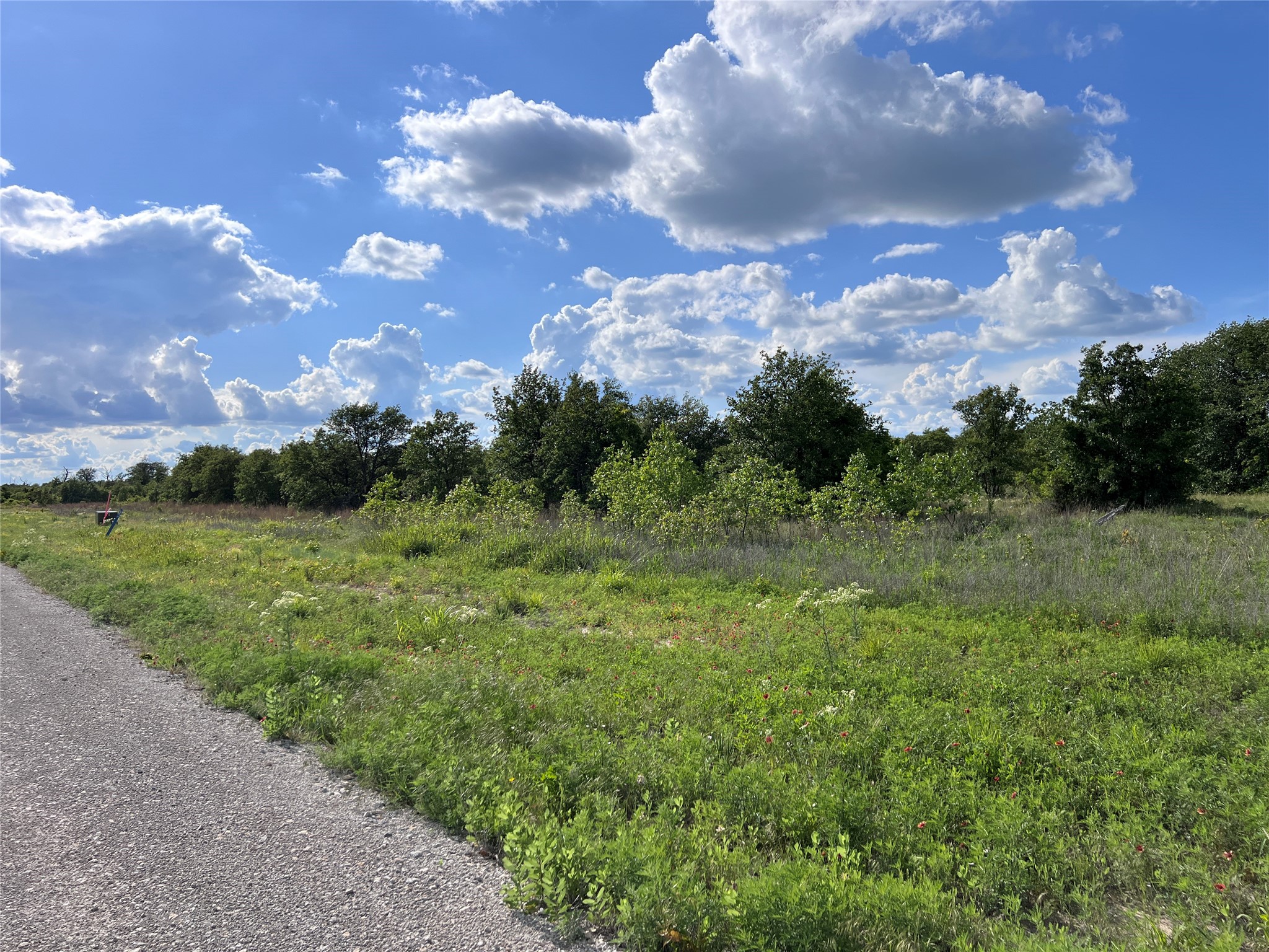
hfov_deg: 67.3
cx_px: 634
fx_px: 953
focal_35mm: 26
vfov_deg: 53.1
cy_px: 476
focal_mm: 5.7
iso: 50
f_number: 1.5
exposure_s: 1/10309
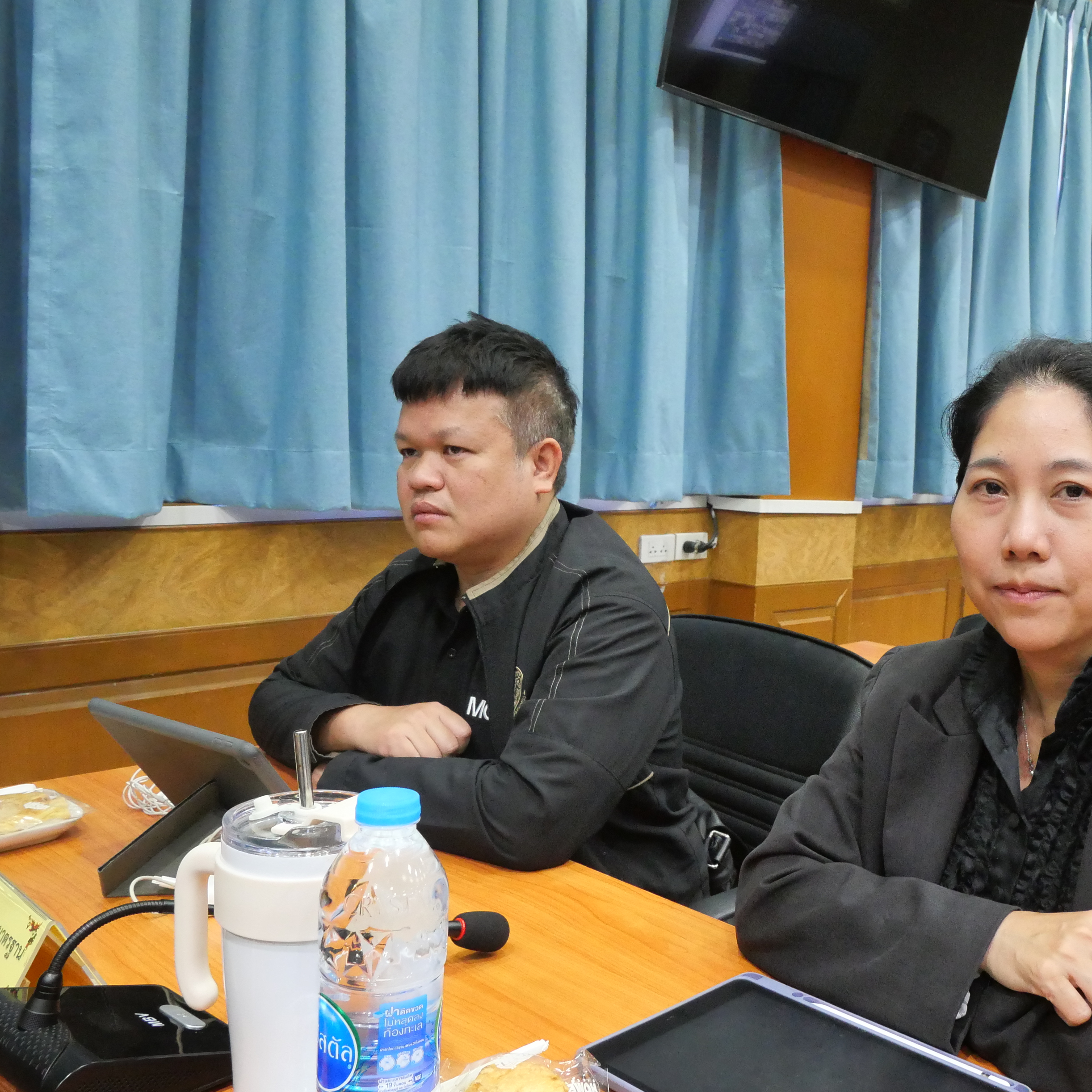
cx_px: 771
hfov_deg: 51.1
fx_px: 1106
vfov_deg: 52.5
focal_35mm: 31
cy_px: 554
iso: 3200
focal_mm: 12
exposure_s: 1/30
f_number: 6.3
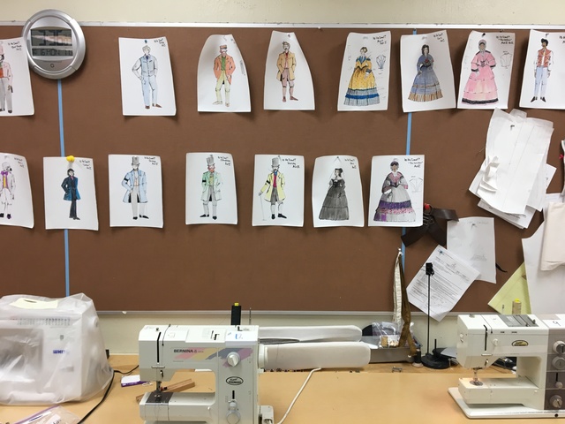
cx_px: 282
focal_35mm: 29
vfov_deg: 48.2
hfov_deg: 61.7
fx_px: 473
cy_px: 212
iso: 25
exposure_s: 1/40
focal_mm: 4.15
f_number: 2.2
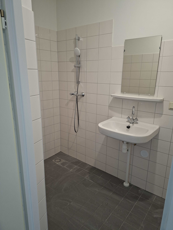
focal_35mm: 23
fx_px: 153
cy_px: 115
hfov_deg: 58.9
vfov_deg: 73.9
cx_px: 86
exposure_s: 1/40
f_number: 1.8
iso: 250
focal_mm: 5.54
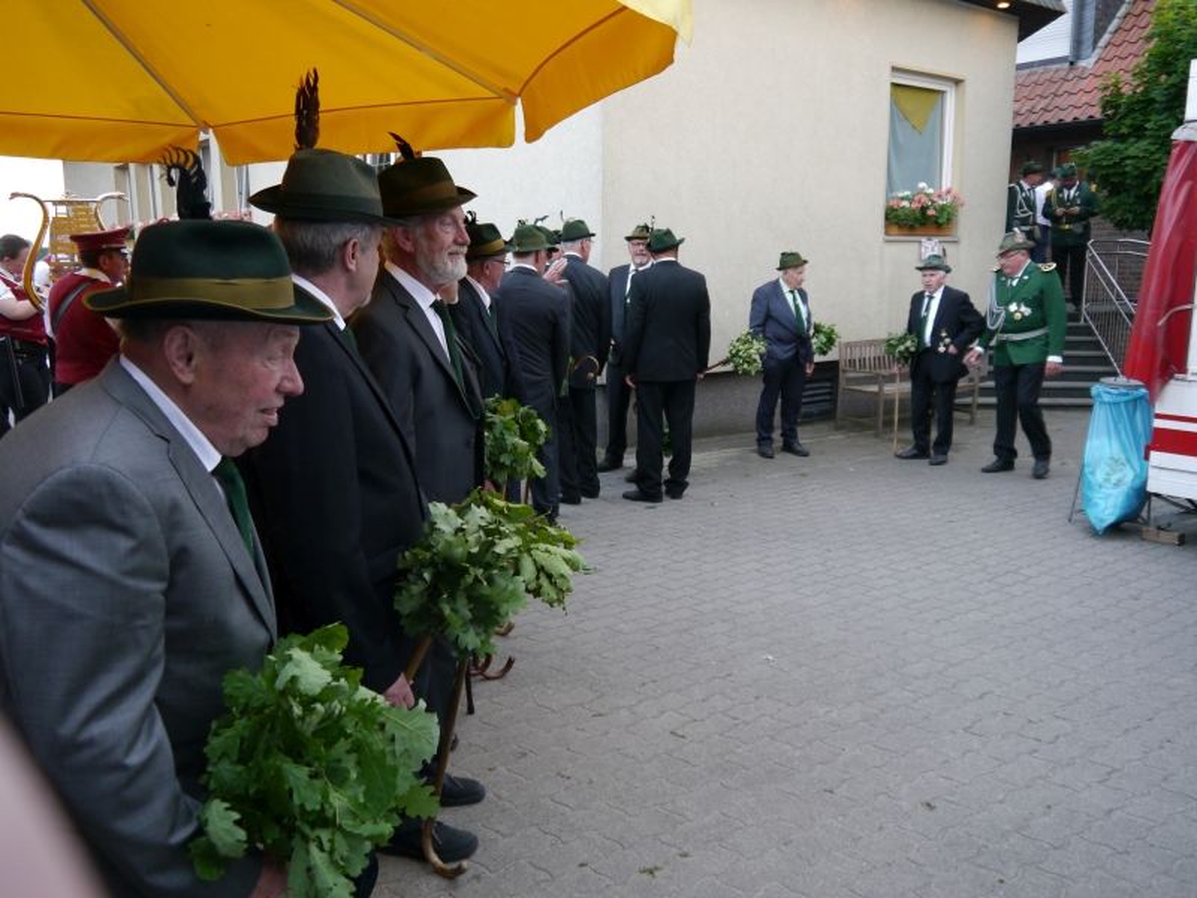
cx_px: 598
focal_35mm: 30
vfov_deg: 46.8
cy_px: 449
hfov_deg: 60.0
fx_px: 1037
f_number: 3.6
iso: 500
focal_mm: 15
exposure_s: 1/60
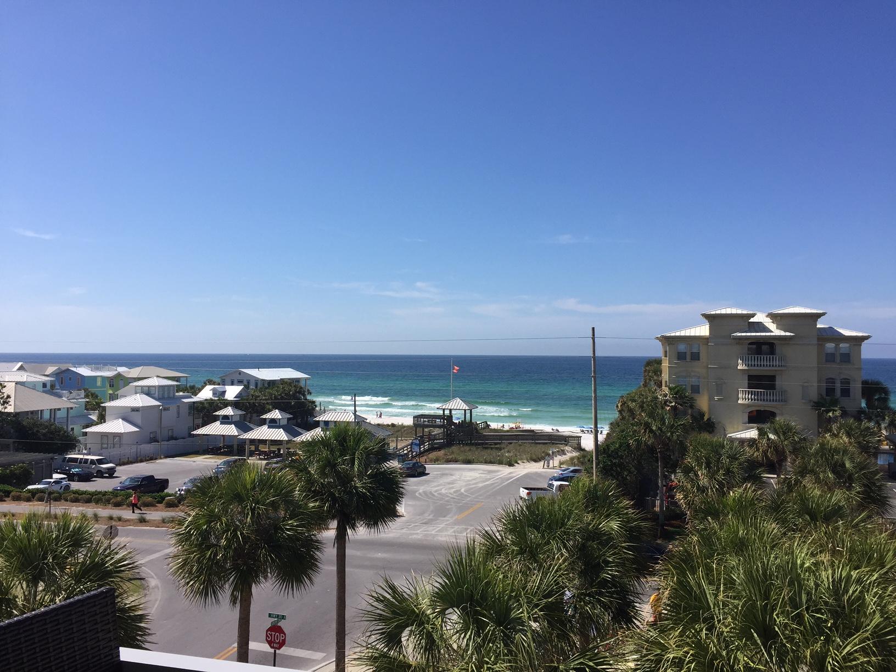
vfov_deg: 48.2
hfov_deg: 61.7
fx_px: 751
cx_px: 448
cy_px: 336
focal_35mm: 29
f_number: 2.2
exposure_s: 1/2639
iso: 32
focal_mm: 4.15
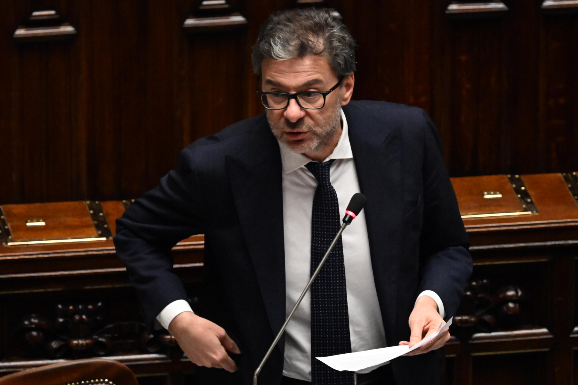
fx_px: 9633
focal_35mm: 600
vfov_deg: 2.3
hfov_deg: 3.4
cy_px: 192
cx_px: 289
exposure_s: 1/160
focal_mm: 400
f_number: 5.6
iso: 6400
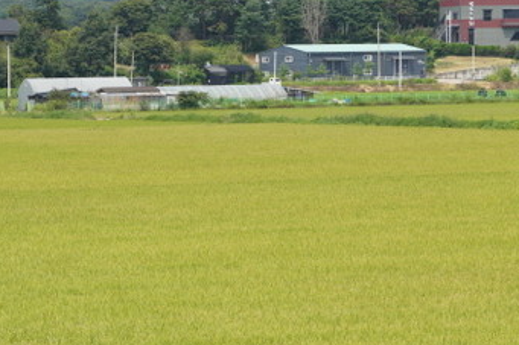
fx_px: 2435
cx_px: 91
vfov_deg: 8.1
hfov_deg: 12.1
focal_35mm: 169
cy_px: 354
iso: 100
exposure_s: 1/160
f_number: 7.1
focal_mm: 40
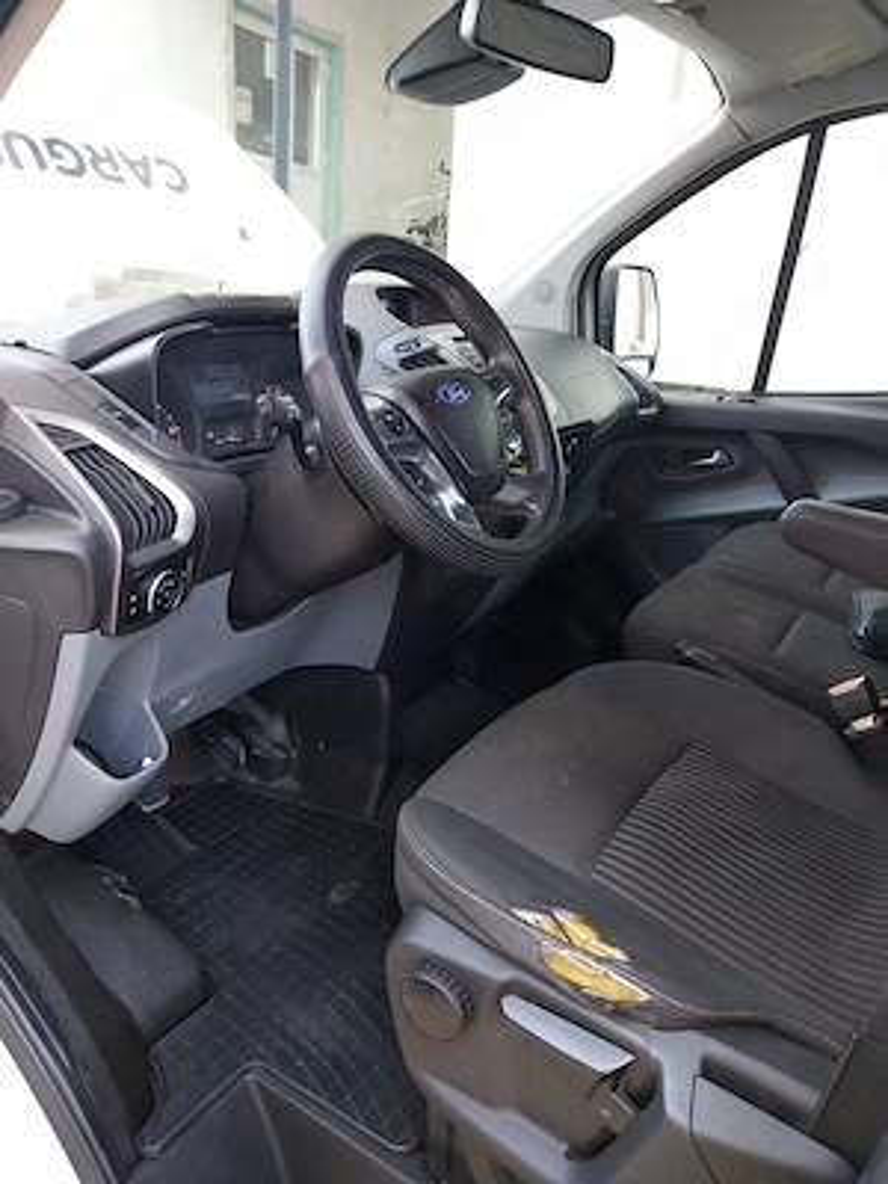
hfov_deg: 53.1
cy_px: 592
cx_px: 444
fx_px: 889
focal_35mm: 26
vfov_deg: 67.3
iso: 80
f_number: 1.8
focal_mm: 4
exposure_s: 1/50
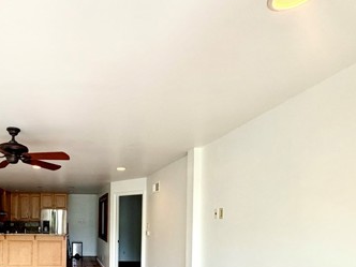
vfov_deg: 47.8
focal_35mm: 27
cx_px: 83
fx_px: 278
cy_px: 223
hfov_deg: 61.1
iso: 160
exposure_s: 1/120
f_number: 2.2
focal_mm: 2.22
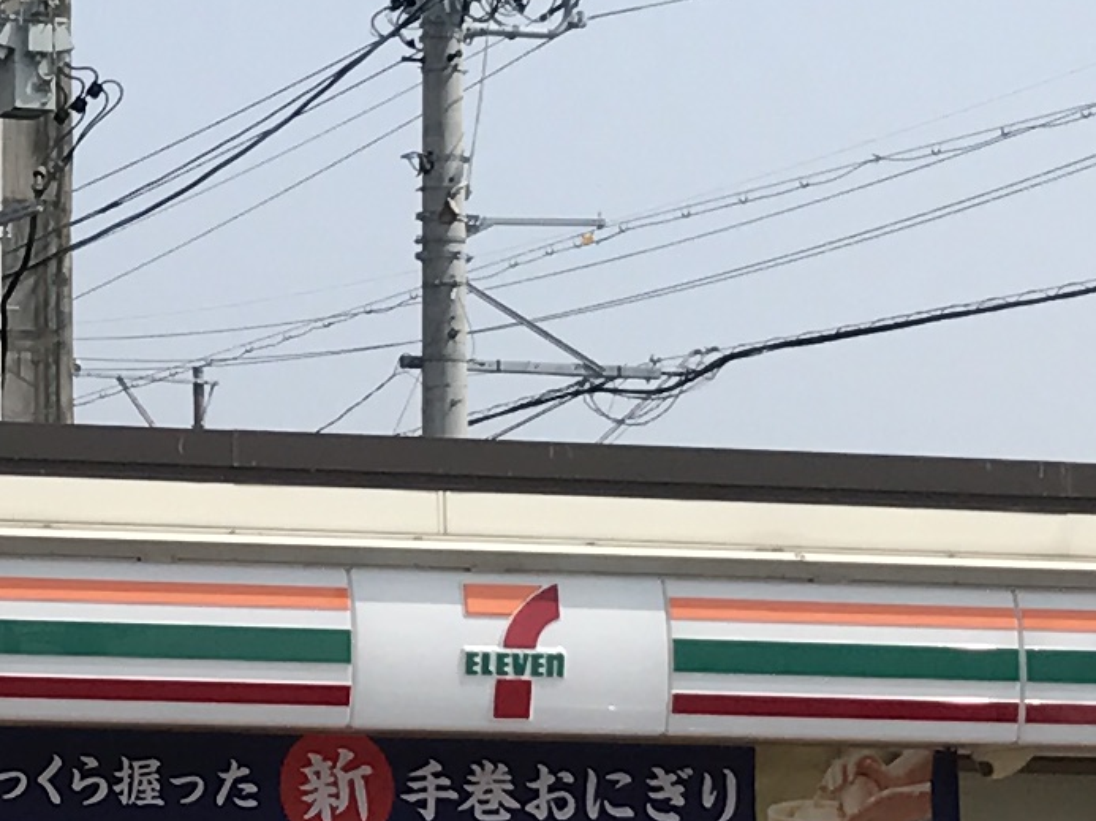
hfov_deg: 11.8
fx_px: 5158
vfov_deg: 9.1
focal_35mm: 163
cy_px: 460
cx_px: -291
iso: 20
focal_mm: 3.99
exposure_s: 1/3425
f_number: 1.8
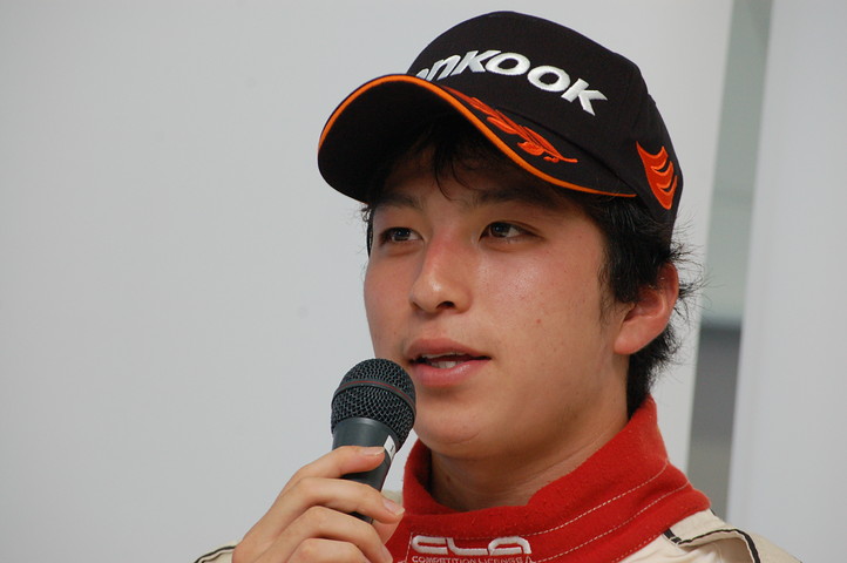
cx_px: 424
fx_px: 4760
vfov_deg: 6.8
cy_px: 282
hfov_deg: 10.2
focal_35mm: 202
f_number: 8
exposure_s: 1/60
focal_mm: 135
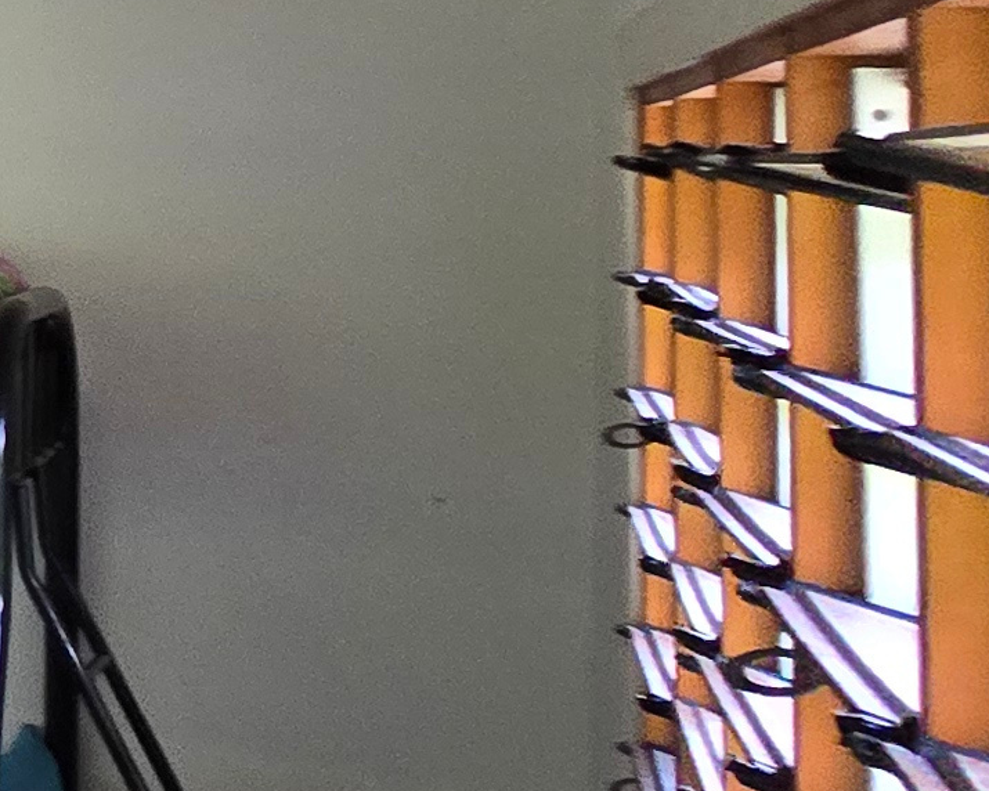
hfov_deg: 12.8
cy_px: 7
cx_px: -1737
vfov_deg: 20.9
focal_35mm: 71
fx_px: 2078
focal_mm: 2.2
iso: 200
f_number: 2.2
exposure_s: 1/50
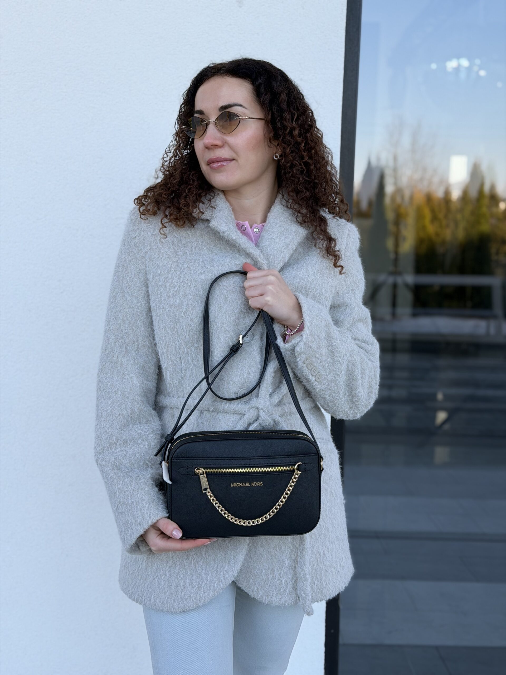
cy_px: 338
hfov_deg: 30.3
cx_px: 253
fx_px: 936
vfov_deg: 39.7
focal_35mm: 48
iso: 64
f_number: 1.78
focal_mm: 6.76
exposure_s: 1/478
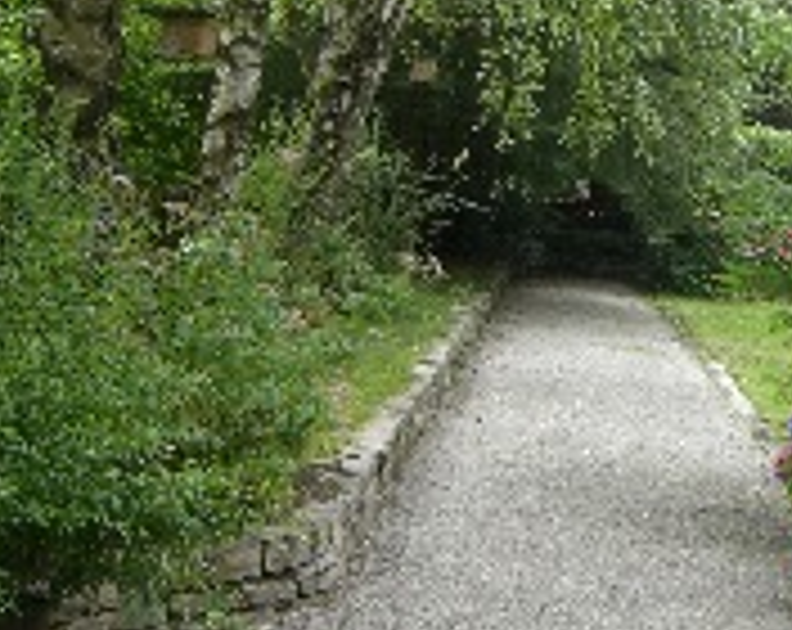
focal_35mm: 95
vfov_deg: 16.1
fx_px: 2222
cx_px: 702
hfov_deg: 19.9
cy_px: 187
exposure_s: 1/160
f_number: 2.8
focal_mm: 7.9
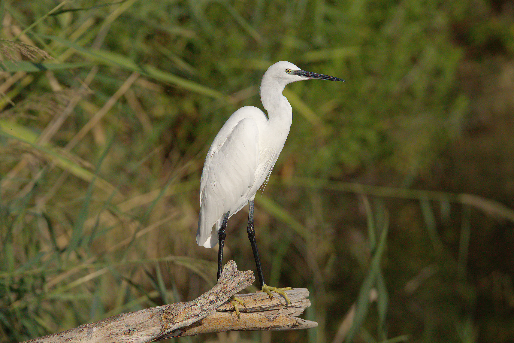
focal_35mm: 450
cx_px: 257
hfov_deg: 4.6
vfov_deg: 3.1
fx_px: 6427
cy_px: 172
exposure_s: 1/2000
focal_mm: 450
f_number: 9
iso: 400
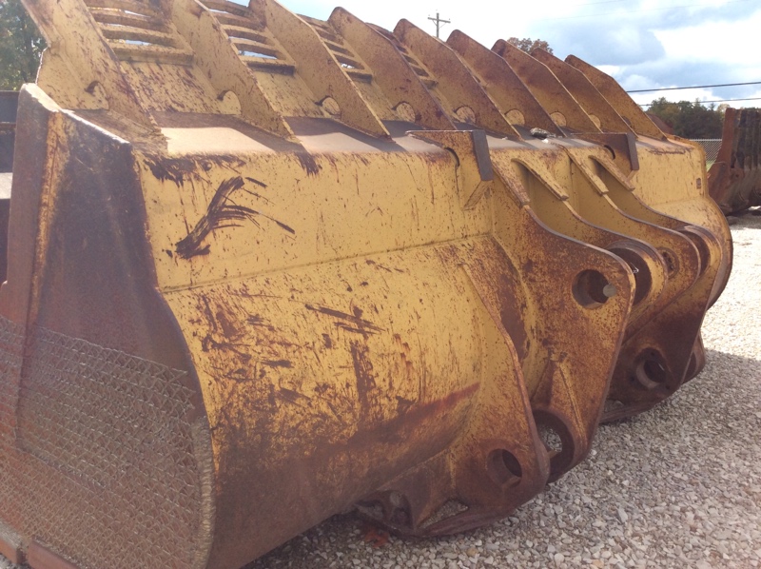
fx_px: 703
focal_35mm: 32
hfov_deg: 56.9
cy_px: 284
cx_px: 380
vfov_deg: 44.1
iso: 32
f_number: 2.4
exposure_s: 1/724
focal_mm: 3.3
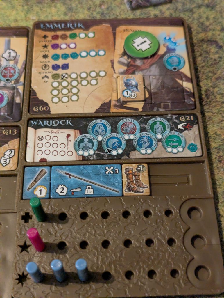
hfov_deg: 30.3
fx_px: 413
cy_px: 149
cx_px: 112
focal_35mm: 48
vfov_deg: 39.6
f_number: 1.85
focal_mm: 6.81
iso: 3404
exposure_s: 1/99.9
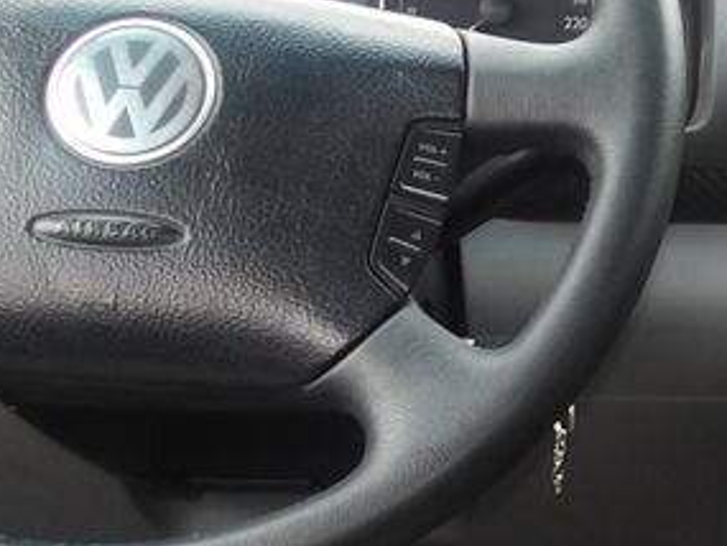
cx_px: 962
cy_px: 240
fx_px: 2038
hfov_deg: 18.7
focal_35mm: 97
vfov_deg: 15.3
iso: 163
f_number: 3
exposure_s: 1/30
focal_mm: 4.9
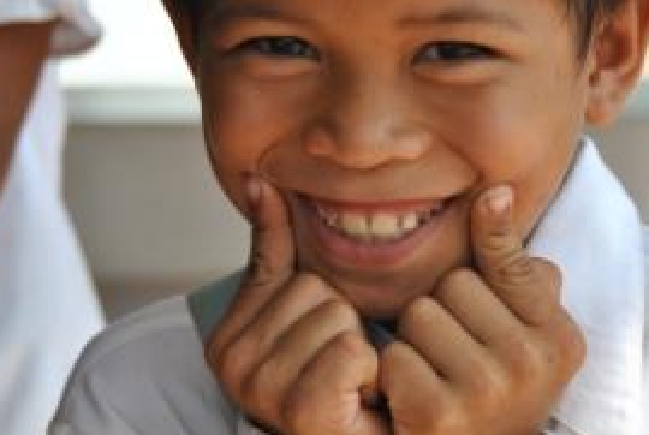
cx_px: 471
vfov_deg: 6.5
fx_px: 3825
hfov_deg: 9.7
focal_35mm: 212
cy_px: 166
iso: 200
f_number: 5.6
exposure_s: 1/800
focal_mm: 85
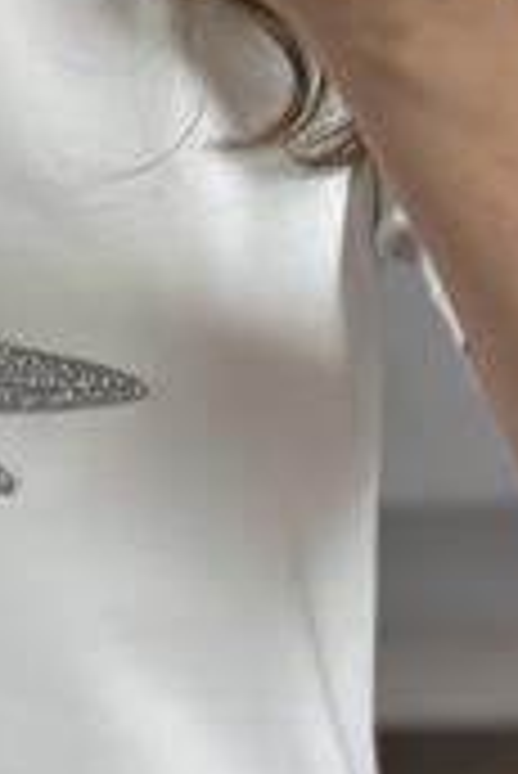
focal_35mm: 147
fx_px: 3166
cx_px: -90
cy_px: 639
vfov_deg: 13.9
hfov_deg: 9.2
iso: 125
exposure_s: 1/103
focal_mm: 6.86
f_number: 1.78
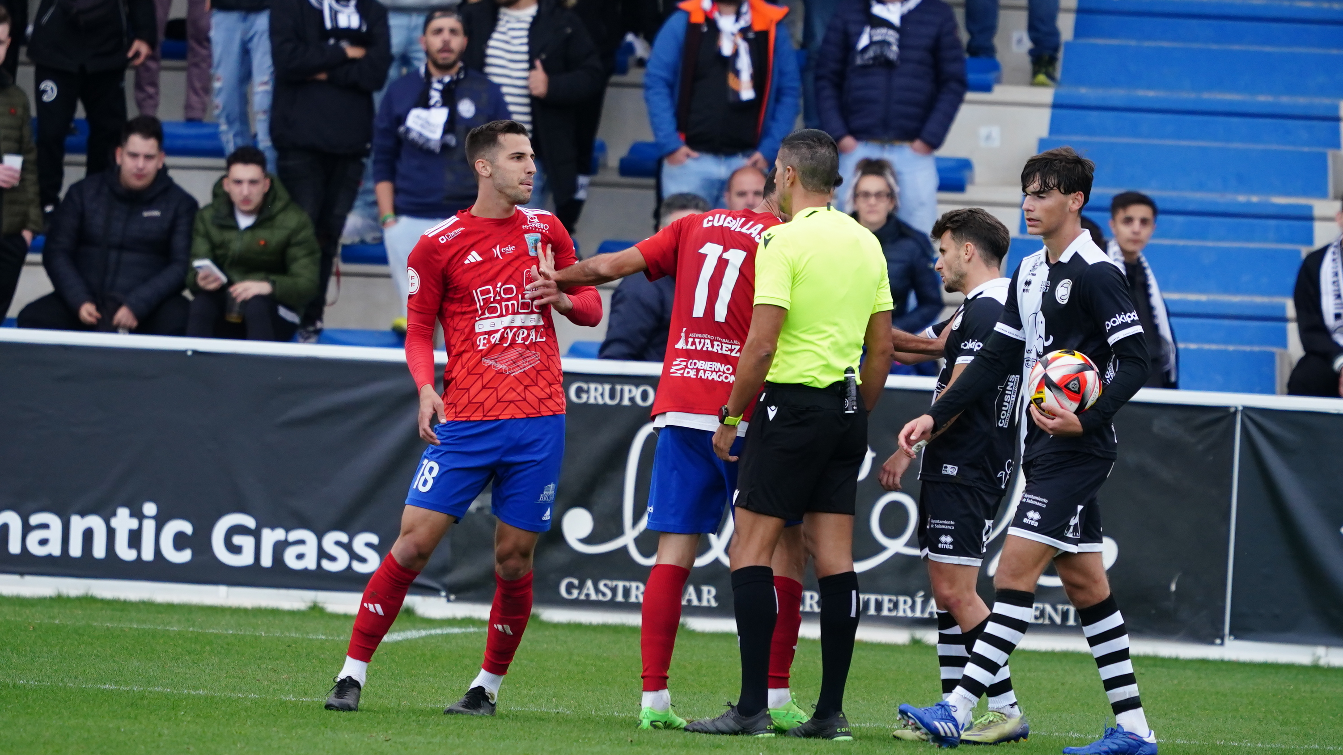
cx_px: 672
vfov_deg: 1.5
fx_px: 29343
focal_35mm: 824
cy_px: 350
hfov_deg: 2.6
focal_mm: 524
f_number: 6.3
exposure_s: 1/1250
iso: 1250
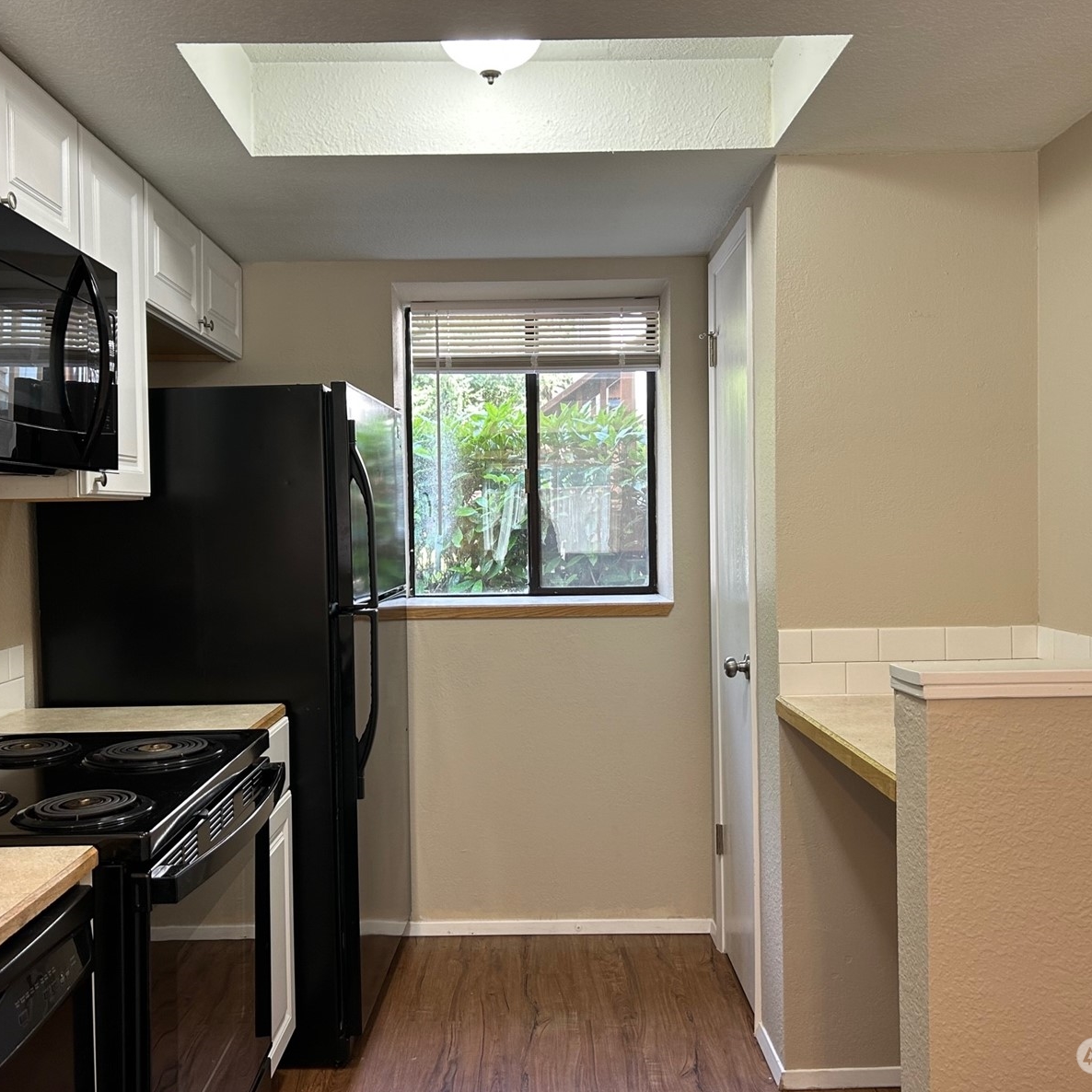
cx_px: 521
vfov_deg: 52.5
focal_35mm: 31
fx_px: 1106
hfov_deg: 52.5
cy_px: 547
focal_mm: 5.7
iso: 80
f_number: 1.5
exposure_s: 1/60
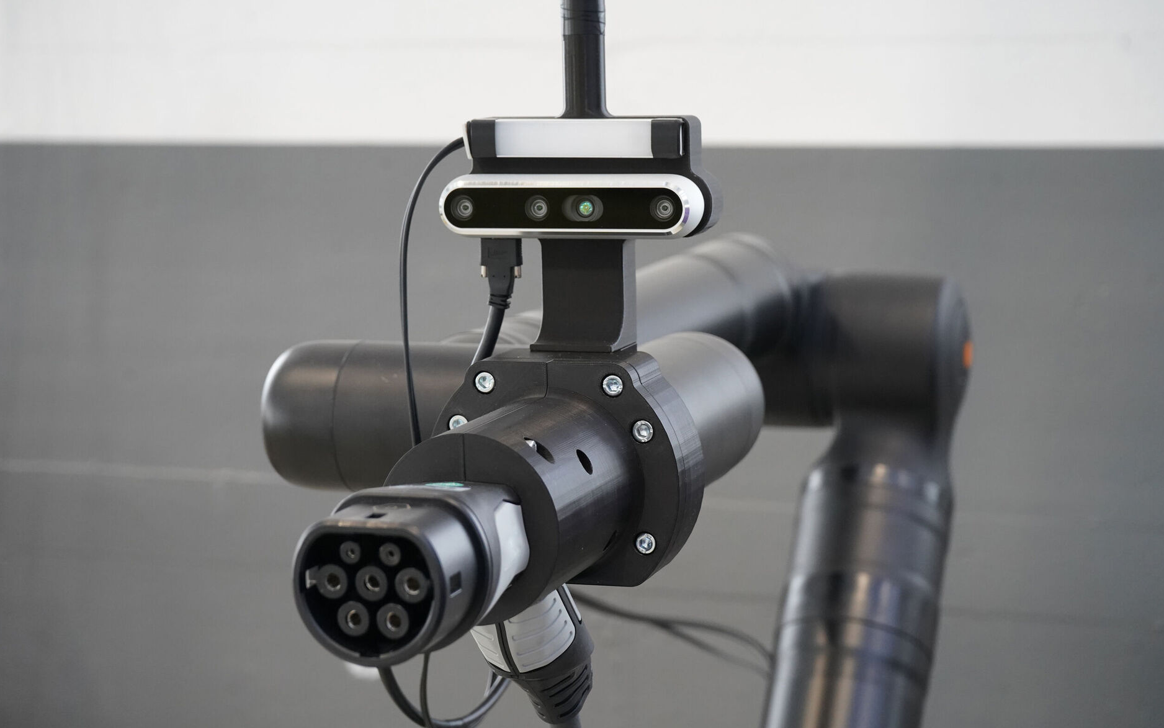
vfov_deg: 17.9
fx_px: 2316
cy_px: 336
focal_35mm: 73
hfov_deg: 28.2
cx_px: 588
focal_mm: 70
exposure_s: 1/160
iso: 3200
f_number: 7.1
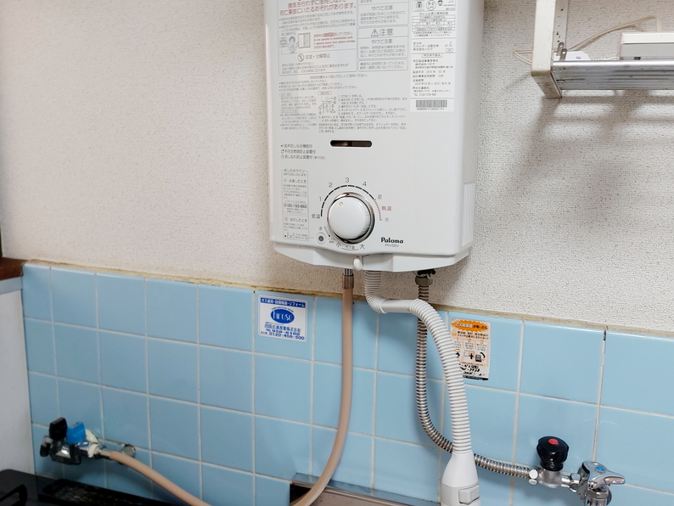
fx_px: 565
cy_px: 256
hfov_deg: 61.3
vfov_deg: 48.3
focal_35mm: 29
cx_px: 390
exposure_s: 1/24
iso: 25
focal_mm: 5.23
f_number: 1.8
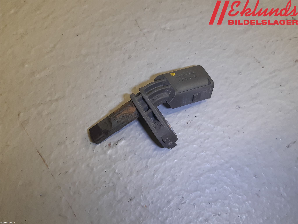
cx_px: 149
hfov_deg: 67.3
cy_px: 112
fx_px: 224
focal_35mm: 26
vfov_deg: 53.1
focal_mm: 3.93
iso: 80
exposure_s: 1/50
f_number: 1.7
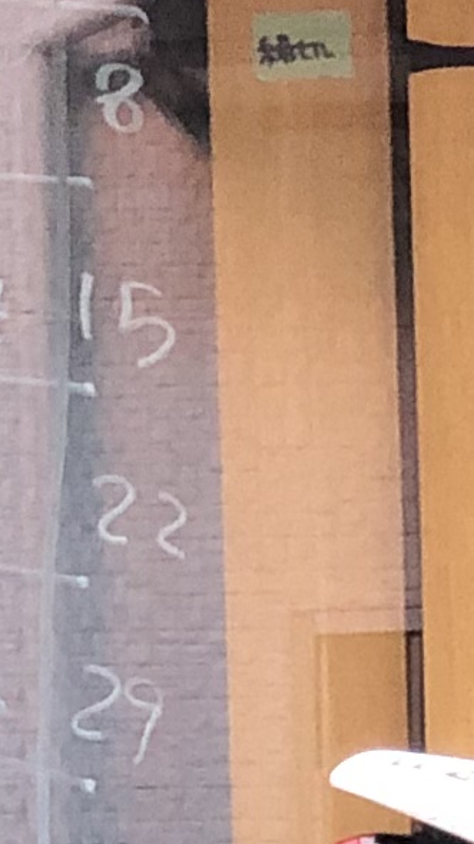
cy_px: 2076
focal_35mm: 388
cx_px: 1671
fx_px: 8676
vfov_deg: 5.4
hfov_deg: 3.0
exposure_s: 1/33
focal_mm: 6
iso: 100
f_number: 2.4
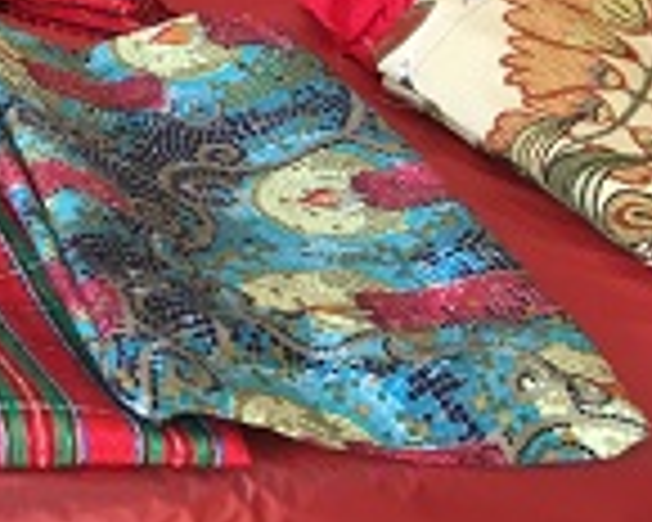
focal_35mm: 117
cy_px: -418
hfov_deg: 13.8
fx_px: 2258
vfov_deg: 12.1
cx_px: -665
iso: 50
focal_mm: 4.15
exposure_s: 1/120
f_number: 2.2
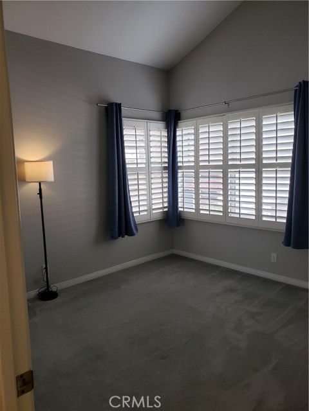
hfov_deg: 53.1
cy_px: 206
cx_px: 154
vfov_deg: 67.3
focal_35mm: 26
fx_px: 309
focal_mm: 4.3
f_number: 2.4
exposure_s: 1/60
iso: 200
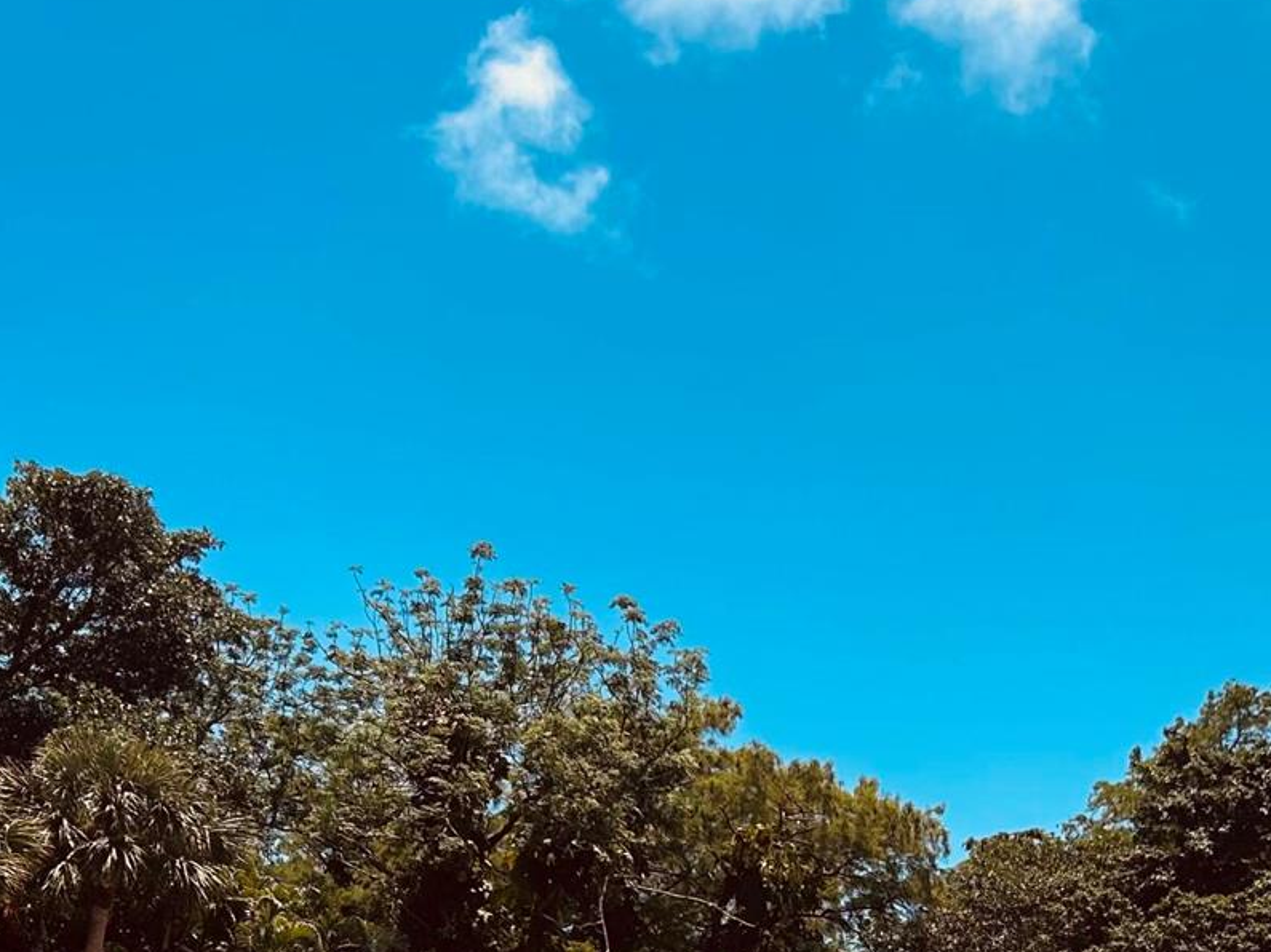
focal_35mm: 67
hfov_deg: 28.6
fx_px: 2460
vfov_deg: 20.9
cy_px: 1024
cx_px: 914
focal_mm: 5.7
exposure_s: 1/5587
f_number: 1.5
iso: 50
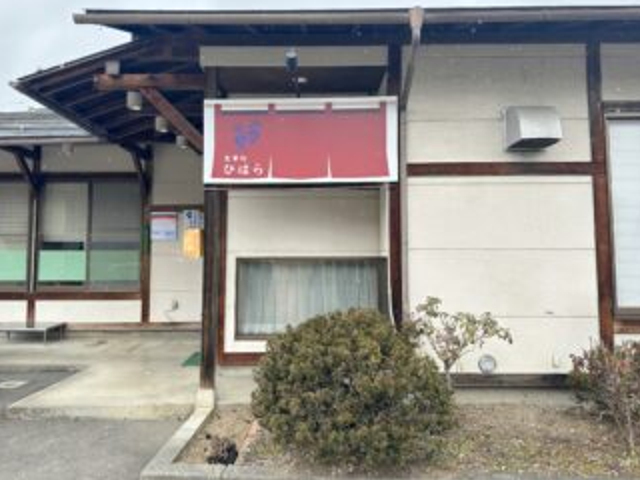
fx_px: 499
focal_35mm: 27
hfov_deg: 65.3
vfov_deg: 51.3
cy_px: 214
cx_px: 308
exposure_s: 1/238
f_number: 1.78
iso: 80
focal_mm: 6.86
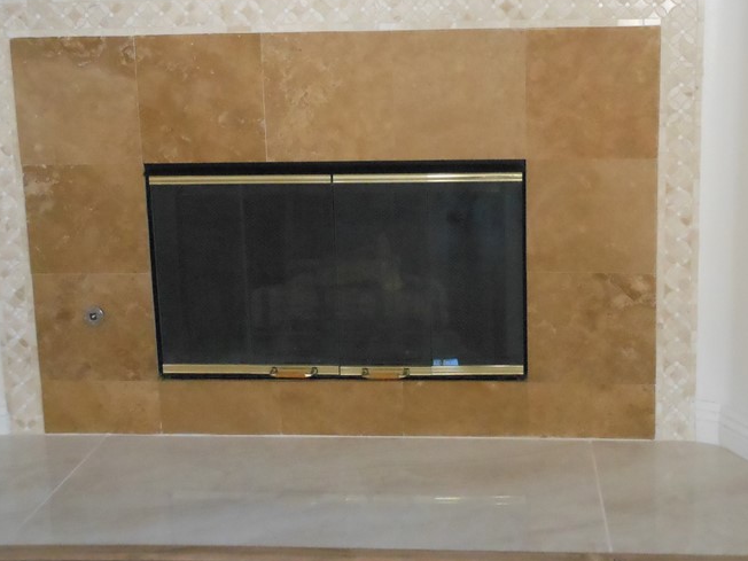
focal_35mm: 44
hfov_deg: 42.7
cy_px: 173
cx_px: 449
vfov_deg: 32.5
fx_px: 951
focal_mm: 5
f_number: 3.7
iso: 800
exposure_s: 1/100
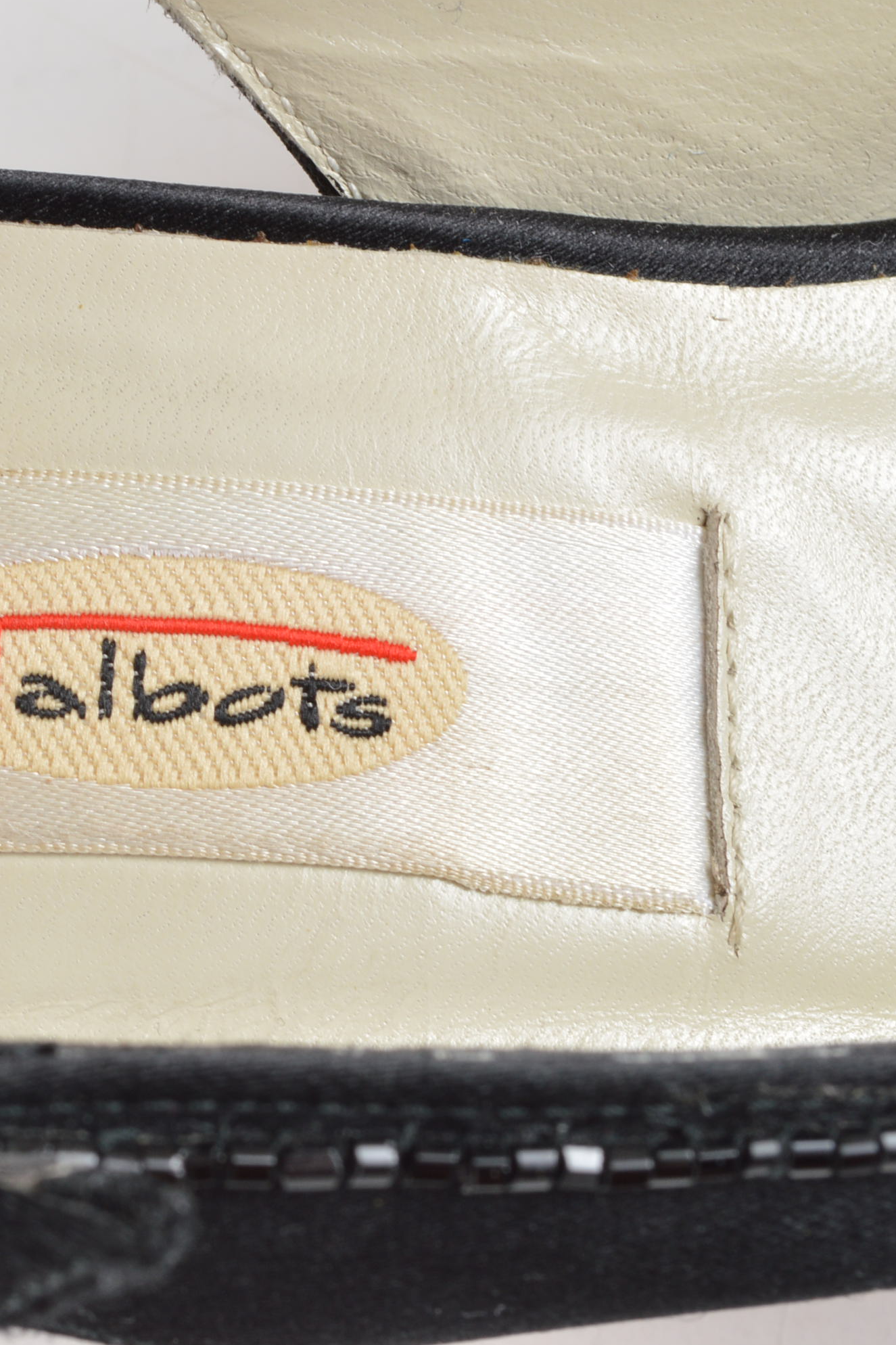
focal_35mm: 125
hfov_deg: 10.9
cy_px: 673
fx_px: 4658
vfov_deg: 16.4
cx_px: 22
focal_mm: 55
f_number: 14
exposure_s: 1/100
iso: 200
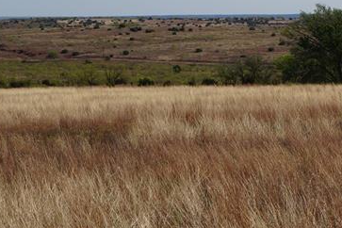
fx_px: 1723
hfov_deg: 11.1
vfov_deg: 7.5
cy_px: -37
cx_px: 439
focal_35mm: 181
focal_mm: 43
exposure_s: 1/400
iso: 200
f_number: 13
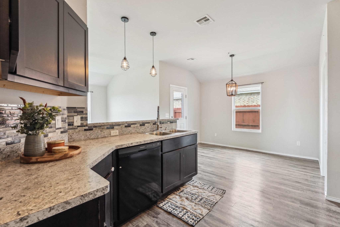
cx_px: 170
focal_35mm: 16
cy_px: 114
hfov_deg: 96.7
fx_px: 151
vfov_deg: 73.7
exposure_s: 1/25
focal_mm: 16
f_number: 8
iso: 200
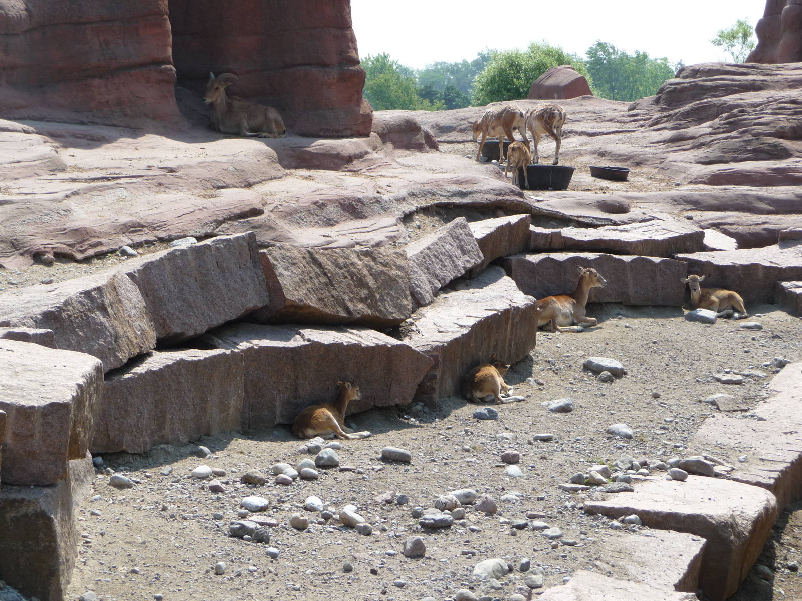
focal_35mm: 103
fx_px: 2386
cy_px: 300
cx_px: 401
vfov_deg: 14.4
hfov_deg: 19.1
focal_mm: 17.5
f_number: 4.7
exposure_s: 1/400
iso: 100
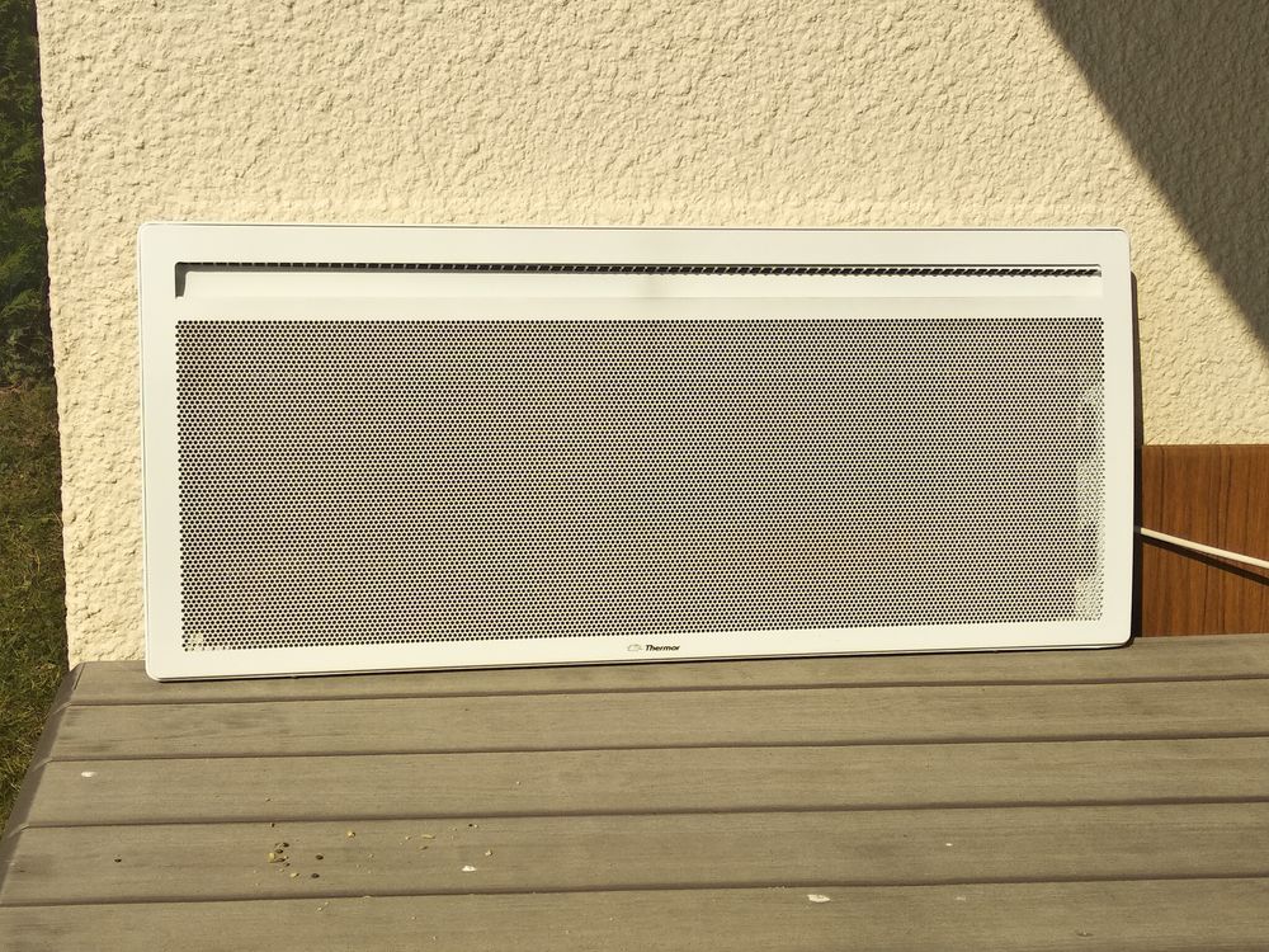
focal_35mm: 26
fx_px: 953
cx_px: 634
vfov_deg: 53.1
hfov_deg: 67.3
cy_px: 476
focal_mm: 3.81
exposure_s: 1/2112
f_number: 2.2
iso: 100
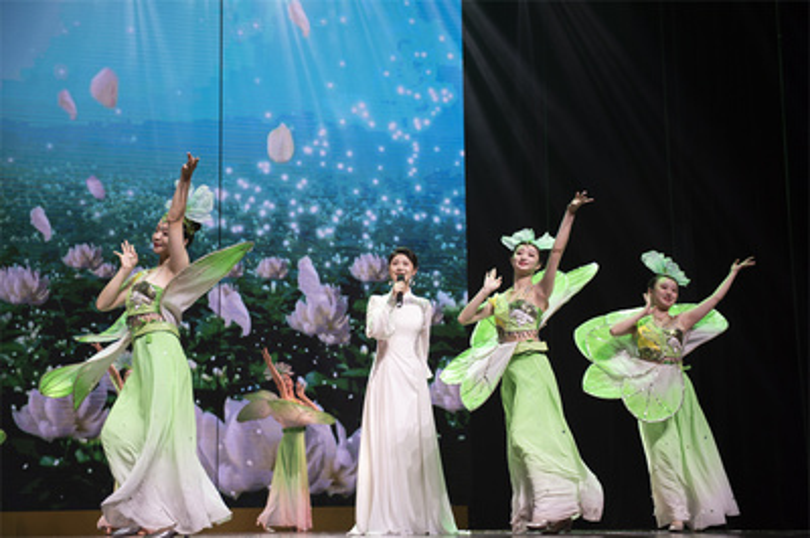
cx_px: 405
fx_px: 1394
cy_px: 269
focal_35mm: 62
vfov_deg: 21.9
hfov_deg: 32.4
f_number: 2.8
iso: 200
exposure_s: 1/320
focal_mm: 62
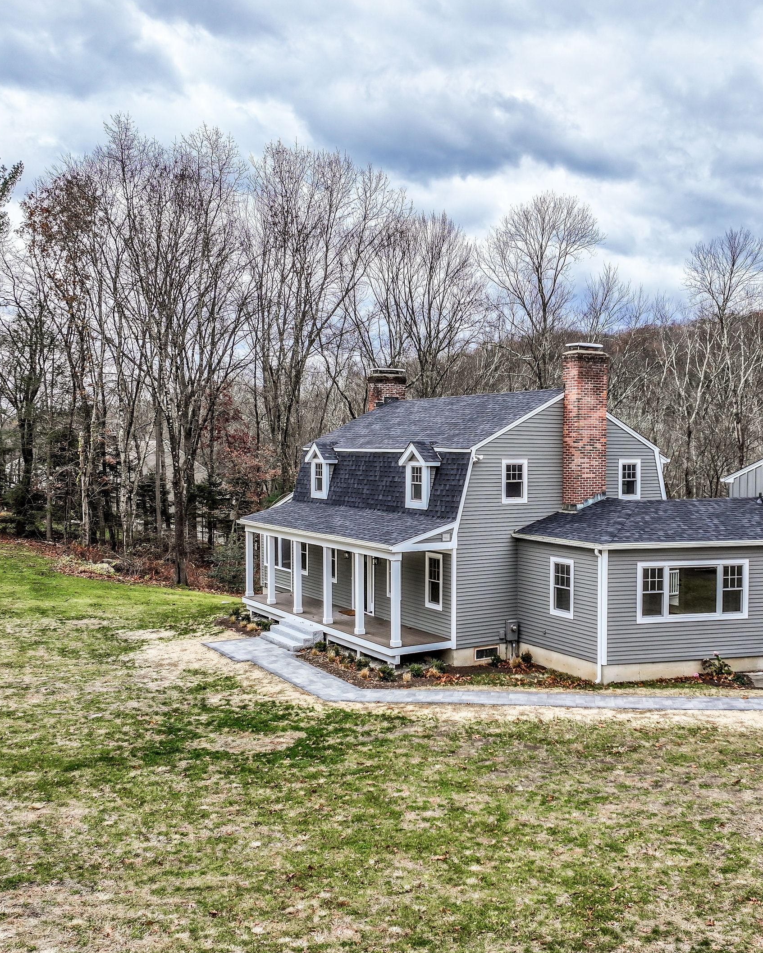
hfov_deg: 42.8
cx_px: 501
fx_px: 960
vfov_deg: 52.8
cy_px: 495
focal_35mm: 34
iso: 220
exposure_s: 1/1000
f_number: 2.8
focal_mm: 12.29
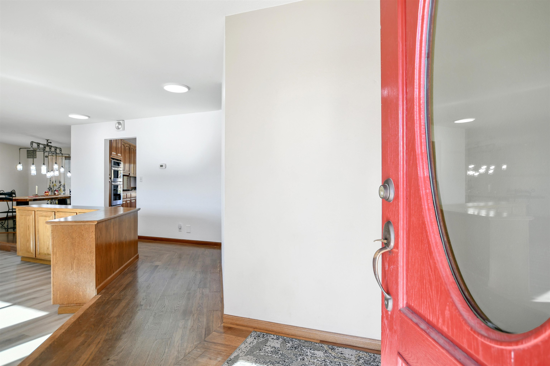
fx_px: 229
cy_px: 183
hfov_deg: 100.4
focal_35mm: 15
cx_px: 275
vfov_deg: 77.3
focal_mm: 10
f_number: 4
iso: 250
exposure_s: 1/80
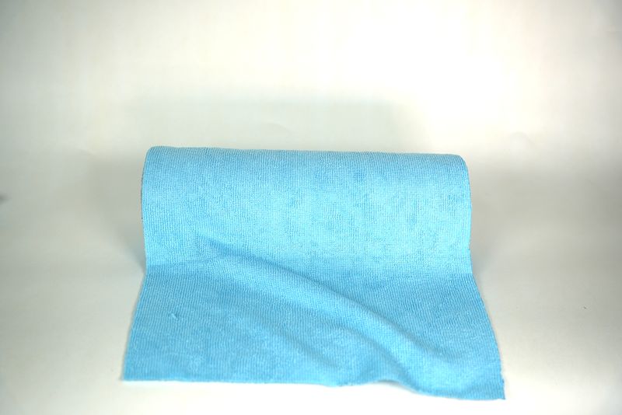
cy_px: 208
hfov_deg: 45.7
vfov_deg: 31.4
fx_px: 738
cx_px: 311
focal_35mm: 43
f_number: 4
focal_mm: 42.7
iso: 80
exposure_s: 1/160
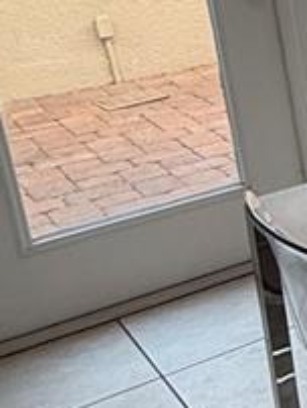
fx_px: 979
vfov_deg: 23.0
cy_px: 48
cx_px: 844
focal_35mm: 83
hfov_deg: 12.0
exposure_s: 1/120
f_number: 2.2
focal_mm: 2.22
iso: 80
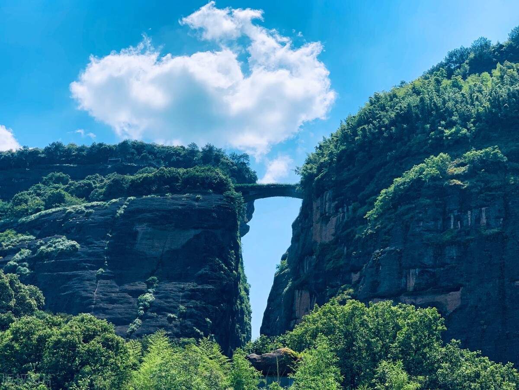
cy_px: 195
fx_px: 780
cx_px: 260
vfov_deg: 28.1
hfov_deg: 36.8
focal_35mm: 52
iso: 16
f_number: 2.4
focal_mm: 6
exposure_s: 1/2283
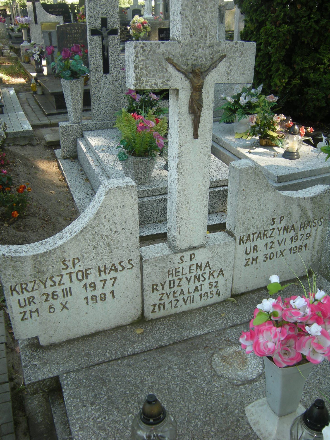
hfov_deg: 45.4
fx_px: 394
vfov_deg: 58.4
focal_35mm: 31
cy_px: 220
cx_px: 165
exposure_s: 1/74
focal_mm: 5.3
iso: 64
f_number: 2.9
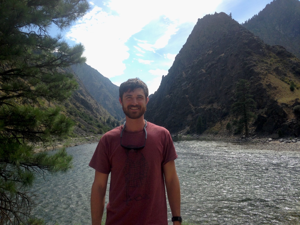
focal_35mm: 33
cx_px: 150
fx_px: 286
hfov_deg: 55.4
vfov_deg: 42.9
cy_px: 112
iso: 50
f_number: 2.4
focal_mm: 4.12
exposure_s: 1/1178
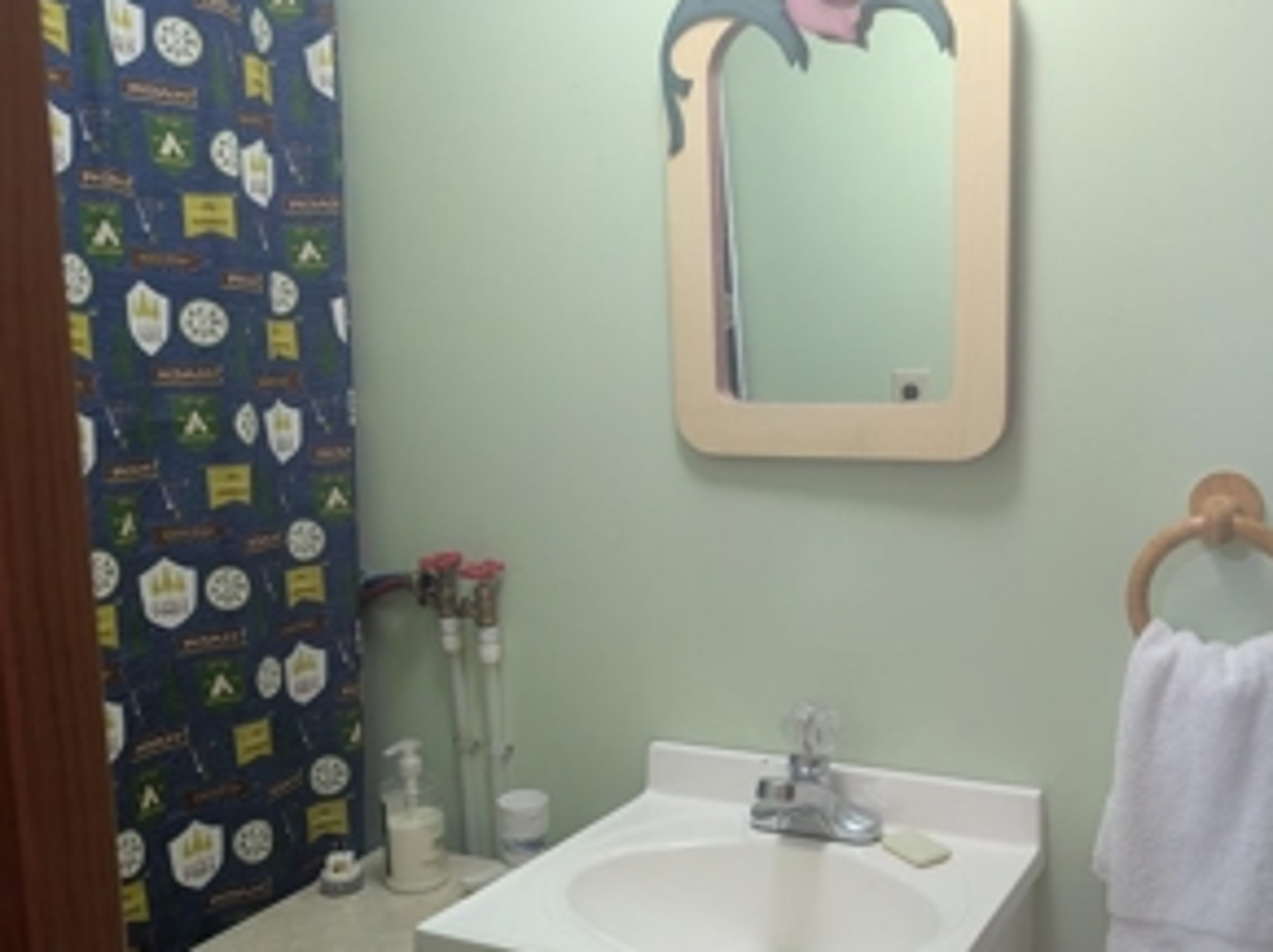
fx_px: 1213
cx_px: 812
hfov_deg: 54.6
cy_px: 544
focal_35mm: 33
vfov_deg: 42.8
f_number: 1.68
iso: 463
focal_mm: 6.9
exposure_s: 1/120
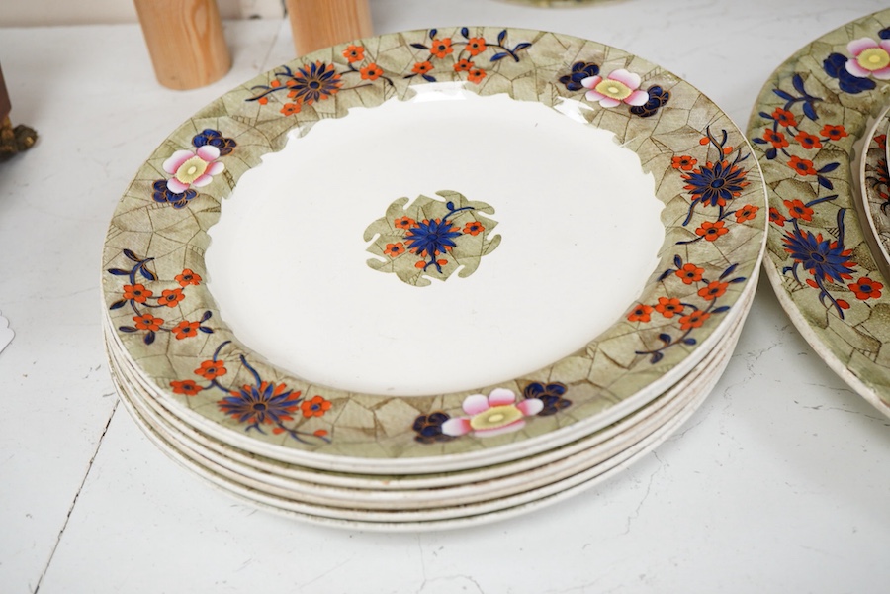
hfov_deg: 43.6
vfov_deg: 29.9
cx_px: 445
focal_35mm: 45
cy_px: 297
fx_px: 1112
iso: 1250
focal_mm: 30
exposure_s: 1/125
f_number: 8
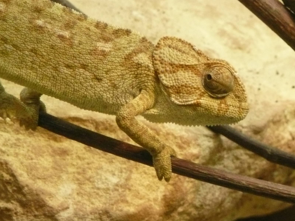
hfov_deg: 5.0
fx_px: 3349
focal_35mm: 393
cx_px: 148
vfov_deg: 3.8
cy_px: 110
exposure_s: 1/80
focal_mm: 43.3
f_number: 4.9
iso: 800
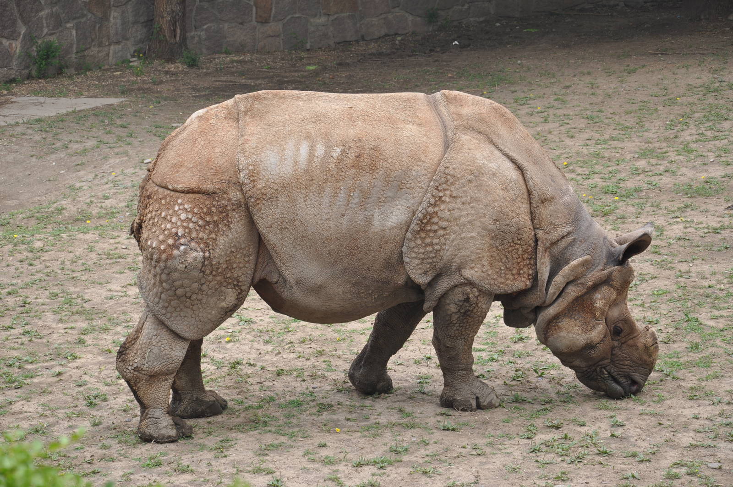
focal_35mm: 120
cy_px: 244
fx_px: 2441
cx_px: 366
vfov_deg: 11.4
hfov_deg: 17.1
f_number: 7.1
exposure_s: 1/200
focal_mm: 80
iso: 200
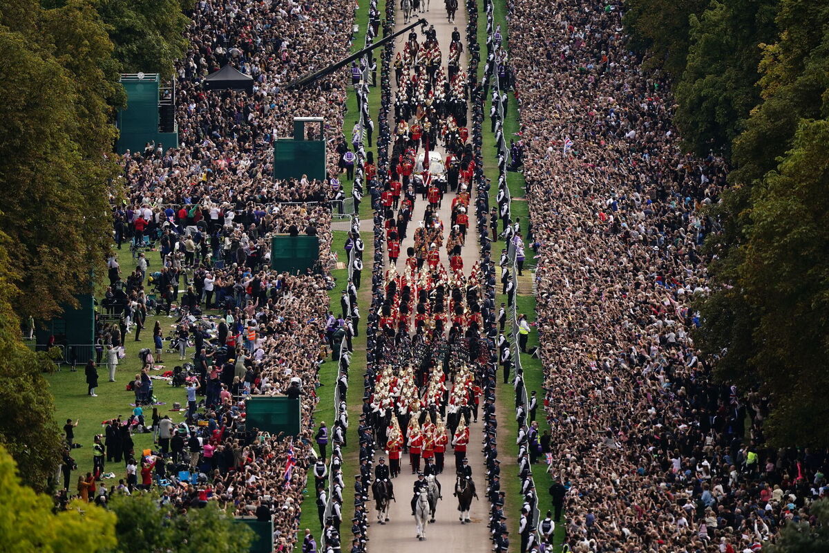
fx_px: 12895
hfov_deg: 3.7
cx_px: 414
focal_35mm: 560
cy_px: 276
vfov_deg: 2.5
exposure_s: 1/1000
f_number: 4
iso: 320
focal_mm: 560
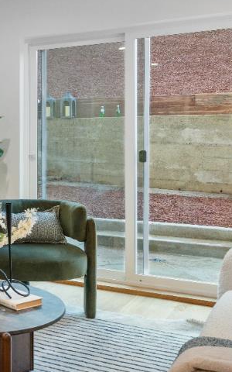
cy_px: 153
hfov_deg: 22.9
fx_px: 516
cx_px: -57
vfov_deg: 39.4
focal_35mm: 51
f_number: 11
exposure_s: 1/5
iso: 640
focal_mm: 16
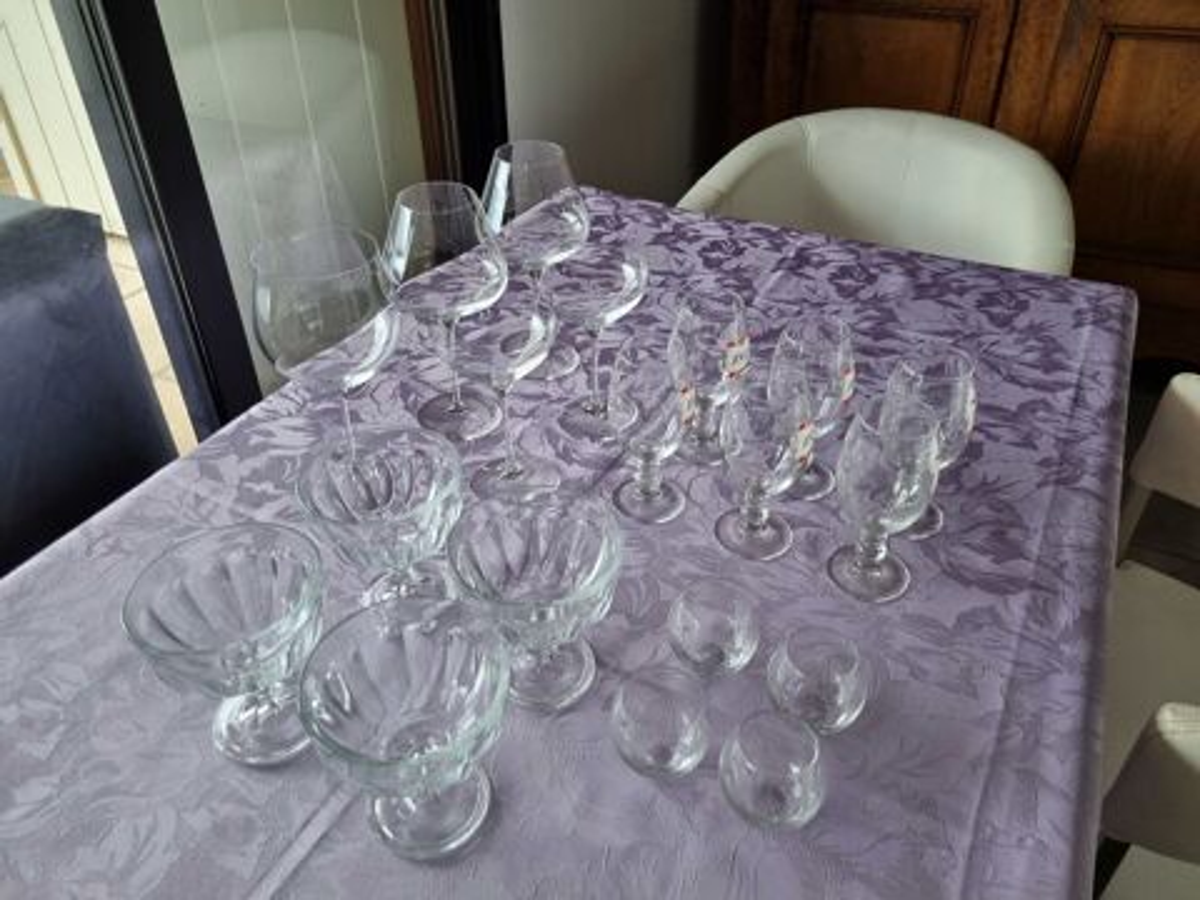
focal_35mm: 26
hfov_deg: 67.3
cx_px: 600
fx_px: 901
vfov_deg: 53.1
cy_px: 450
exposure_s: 1/120
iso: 50
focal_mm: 5.4
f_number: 1.8
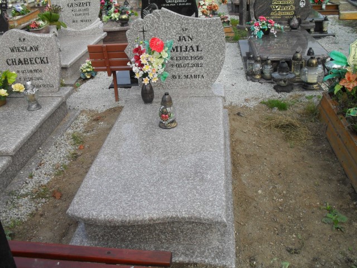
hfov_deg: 52.6
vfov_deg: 40.7
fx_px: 361
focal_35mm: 35
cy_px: 134
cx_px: 178
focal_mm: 6.3
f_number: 8.4
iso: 100
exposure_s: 1/90
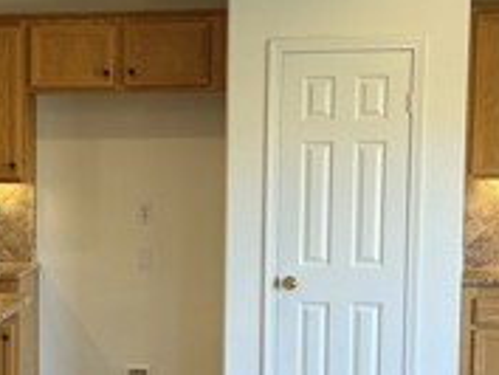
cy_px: 302
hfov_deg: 20.3
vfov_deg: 15.6
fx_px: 1356
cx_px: 14
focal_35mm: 94
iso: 64
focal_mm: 5.7
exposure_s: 1/120
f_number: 1.5
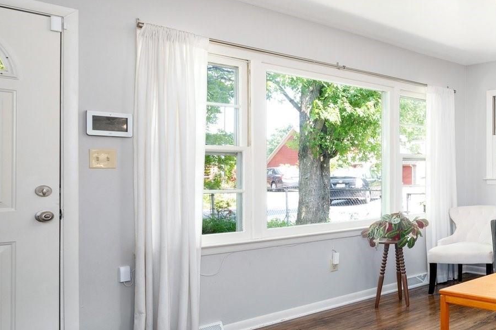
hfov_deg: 43.1
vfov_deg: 41.0
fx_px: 441
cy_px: 176
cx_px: 566
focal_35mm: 32
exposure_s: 1/40
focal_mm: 14
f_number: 8
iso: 200
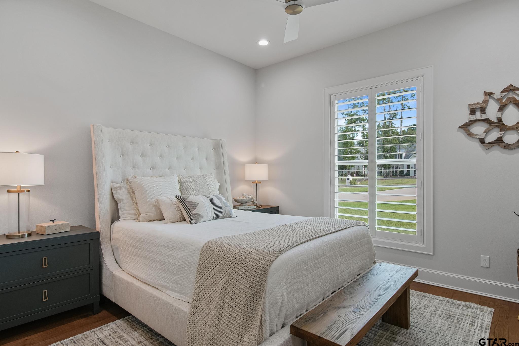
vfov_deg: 63.2
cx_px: 260
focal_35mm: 20
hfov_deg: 85.4
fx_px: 281
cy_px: 173
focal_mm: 13
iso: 250
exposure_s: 1/8
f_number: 9
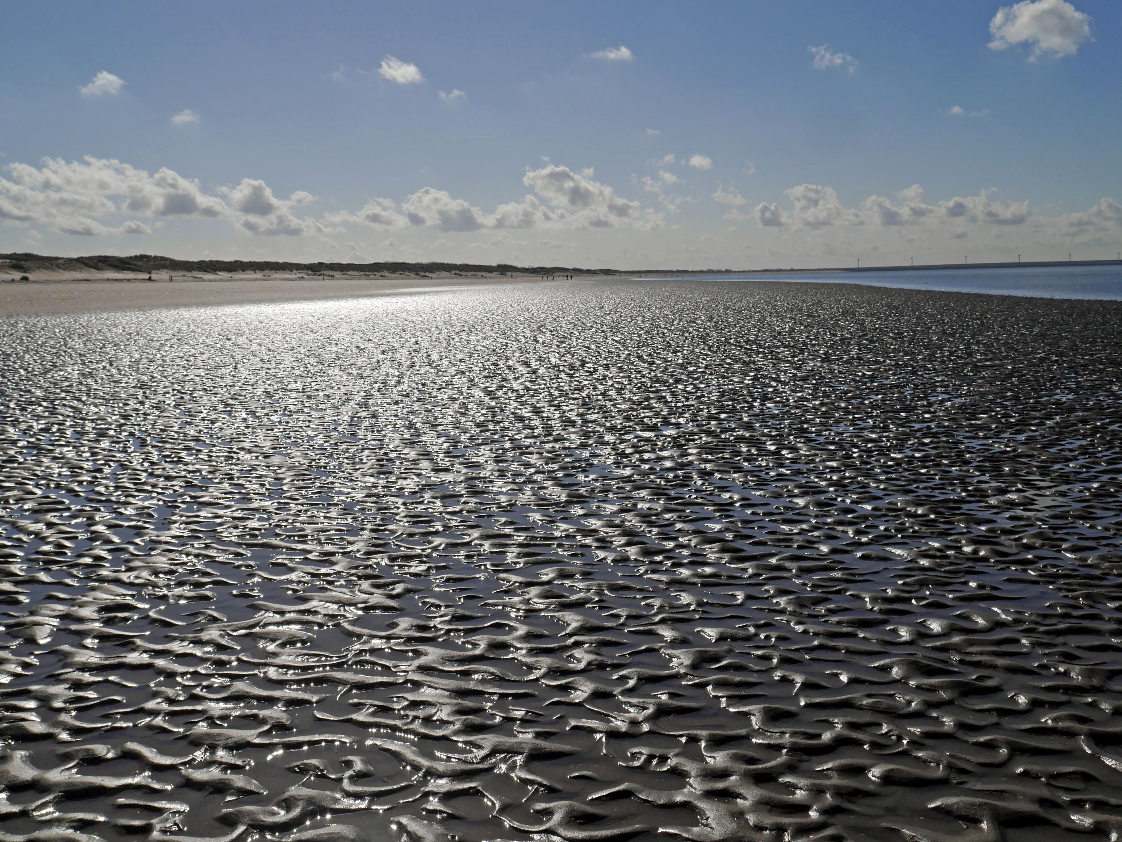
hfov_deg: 50.1
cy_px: 458
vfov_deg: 38.7
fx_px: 1200
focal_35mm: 37
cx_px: 553
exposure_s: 1/2500
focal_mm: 17
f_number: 8
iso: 160
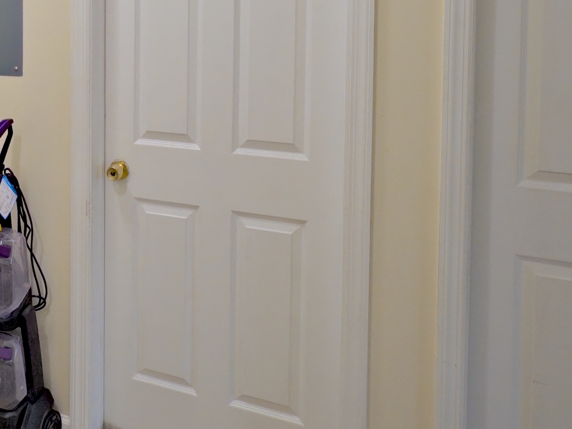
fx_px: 661
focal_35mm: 40
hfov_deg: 43.7
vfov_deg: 33.9
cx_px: 83
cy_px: 39
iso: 80
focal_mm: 2.22
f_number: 2.2
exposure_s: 1/40
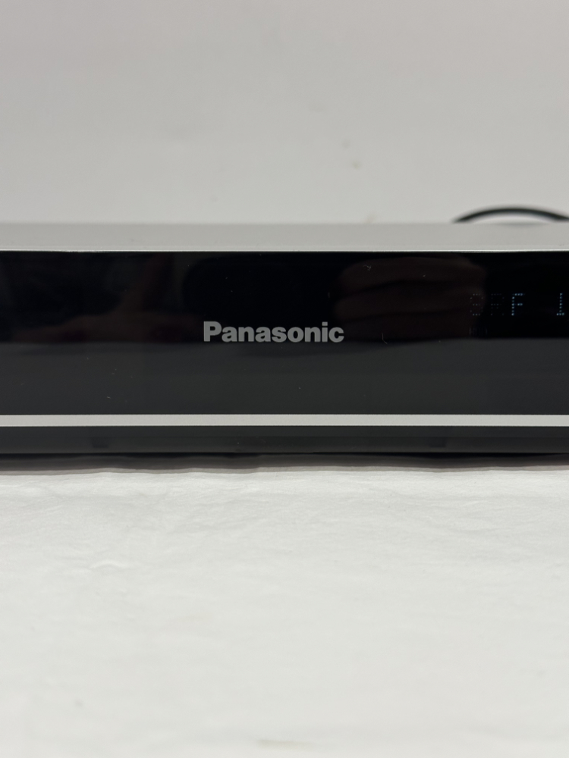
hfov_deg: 30.3
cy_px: 379
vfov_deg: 39.7
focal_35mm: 48
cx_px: 284
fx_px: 1052
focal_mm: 6.9
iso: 100
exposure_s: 1/50
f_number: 1.8
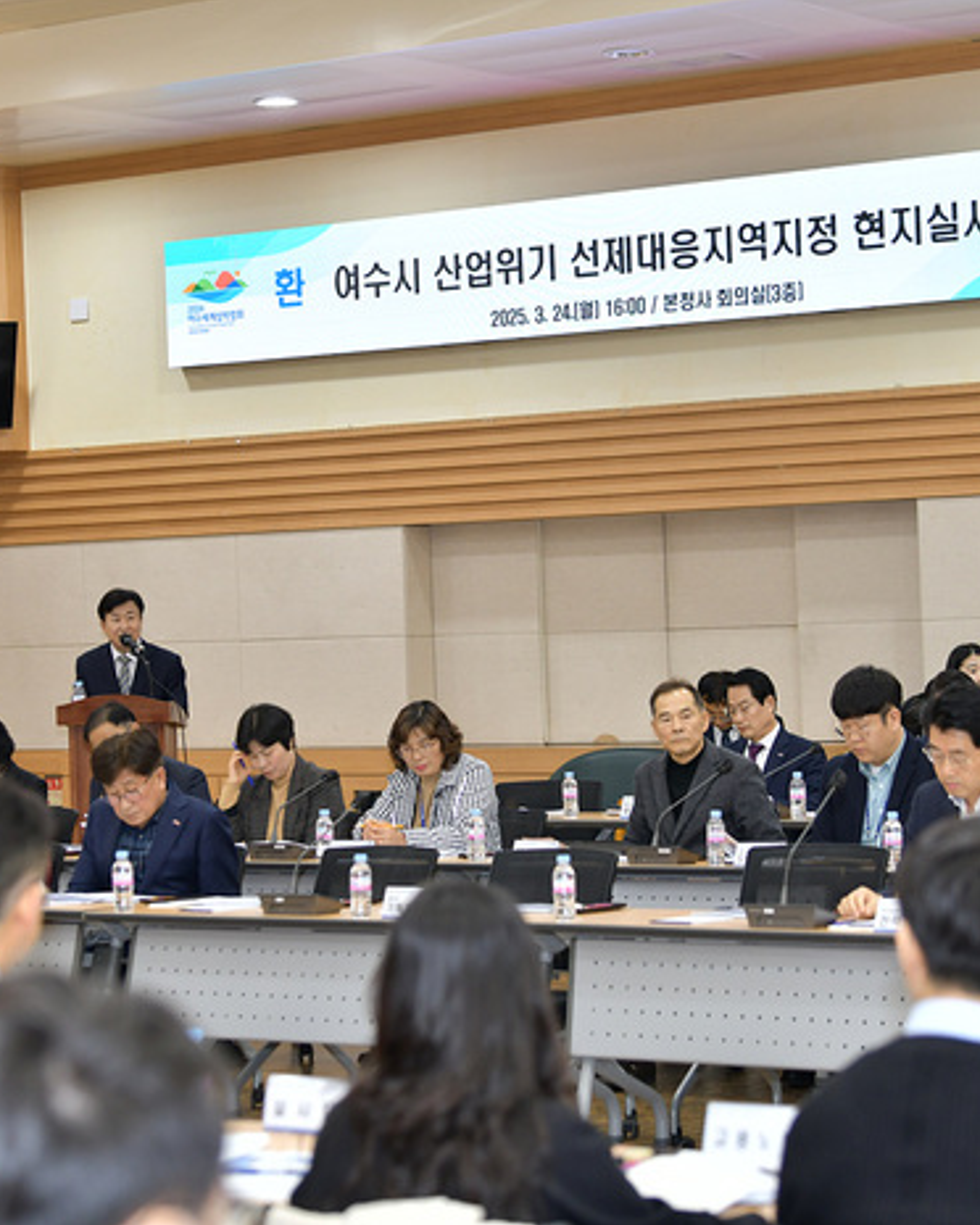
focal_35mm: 99
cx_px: 419
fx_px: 3589
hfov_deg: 15.5
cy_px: 612
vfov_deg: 19.4
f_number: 3.5
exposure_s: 1/160
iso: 500
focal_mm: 70
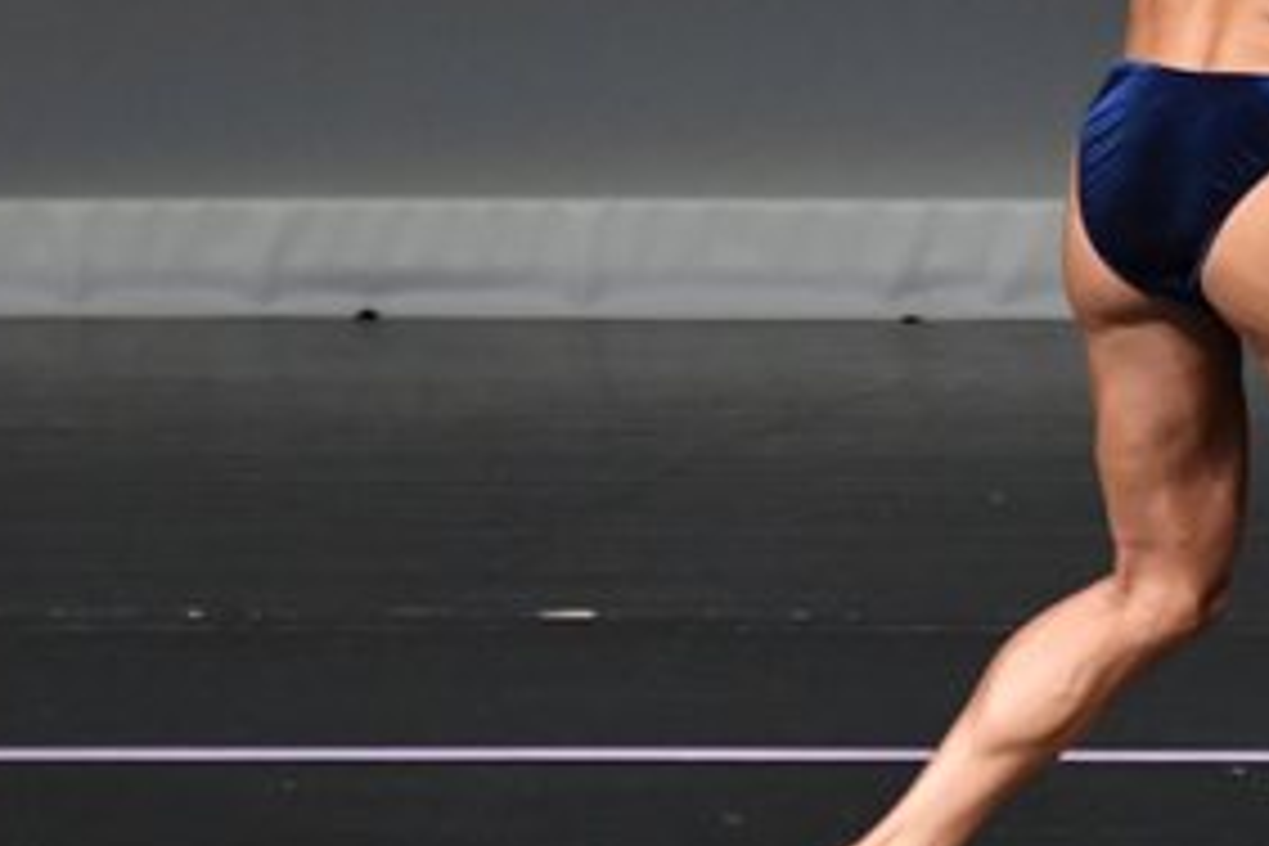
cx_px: 1537
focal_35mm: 865
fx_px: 30489
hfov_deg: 2.4
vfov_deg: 1.6
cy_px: 94
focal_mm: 210
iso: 4000
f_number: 5.6
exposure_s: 1/400
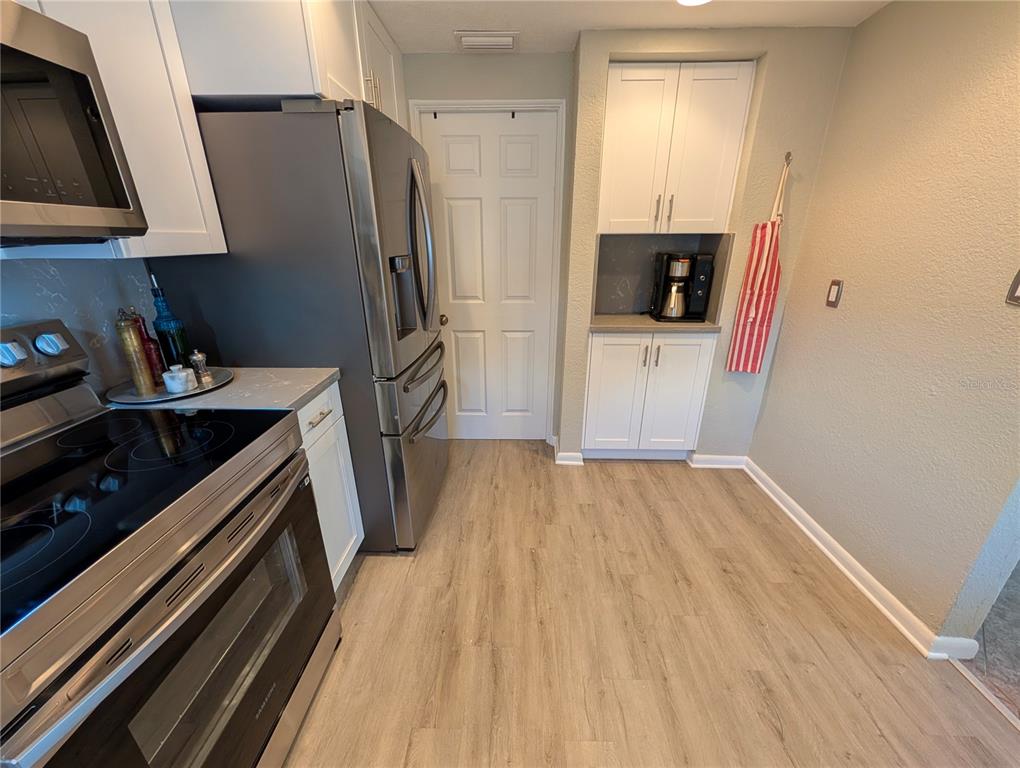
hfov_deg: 110.5
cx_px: 510
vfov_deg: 94.6
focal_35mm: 12
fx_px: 354
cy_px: 384
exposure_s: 1/40
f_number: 1.7
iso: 102
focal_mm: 2.02
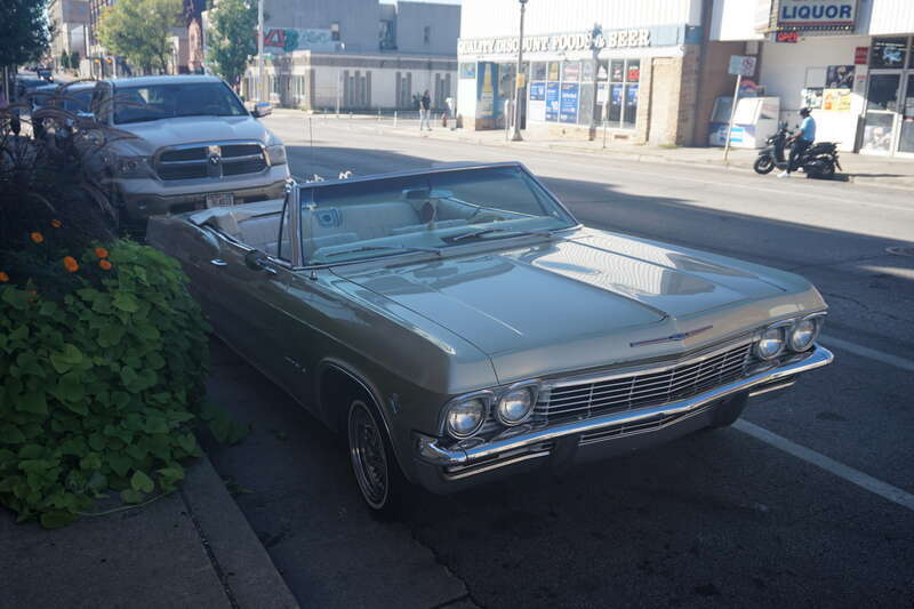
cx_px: 457
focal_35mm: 34
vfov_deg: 38.3
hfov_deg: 55.1
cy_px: 304
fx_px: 876
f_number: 5.6
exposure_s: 1/200
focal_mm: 23
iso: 100
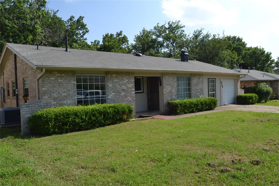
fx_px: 209
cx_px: 140
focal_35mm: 27
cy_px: 93
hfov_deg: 67.4
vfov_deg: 47.9
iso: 100
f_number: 8
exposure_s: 1/250
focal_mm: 18
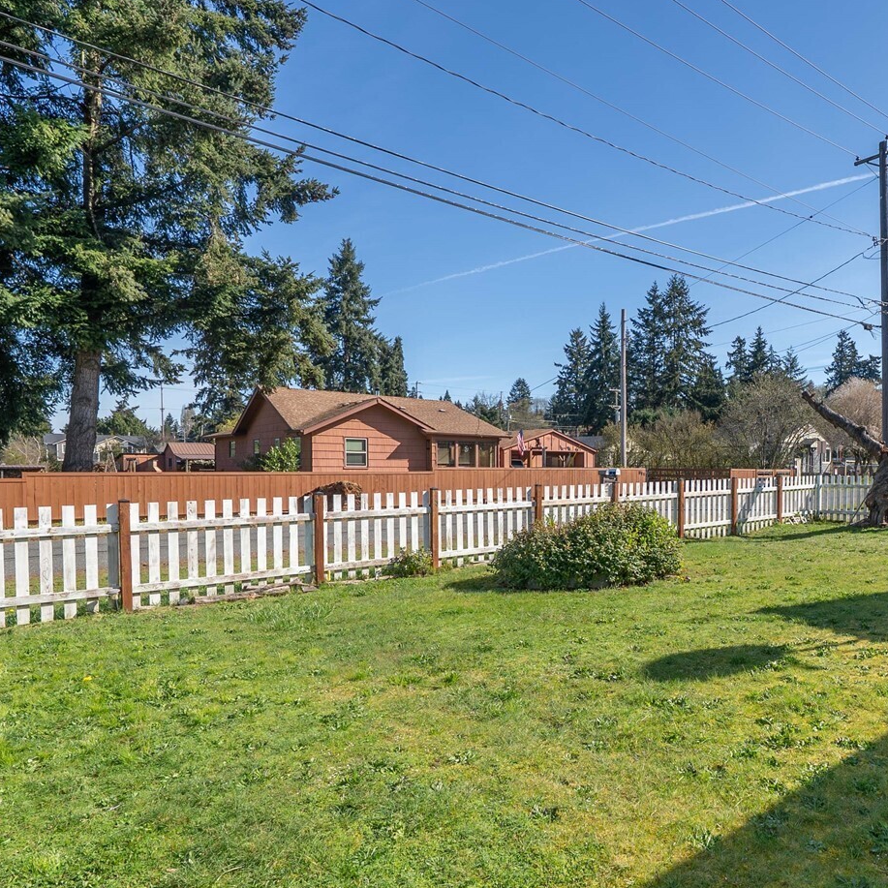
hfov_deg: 66.1
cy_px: 493
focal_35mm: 22
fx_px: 639
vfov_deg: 69.4
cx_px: 644
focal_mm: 14
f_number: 7.1
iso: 80
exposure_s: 1/125
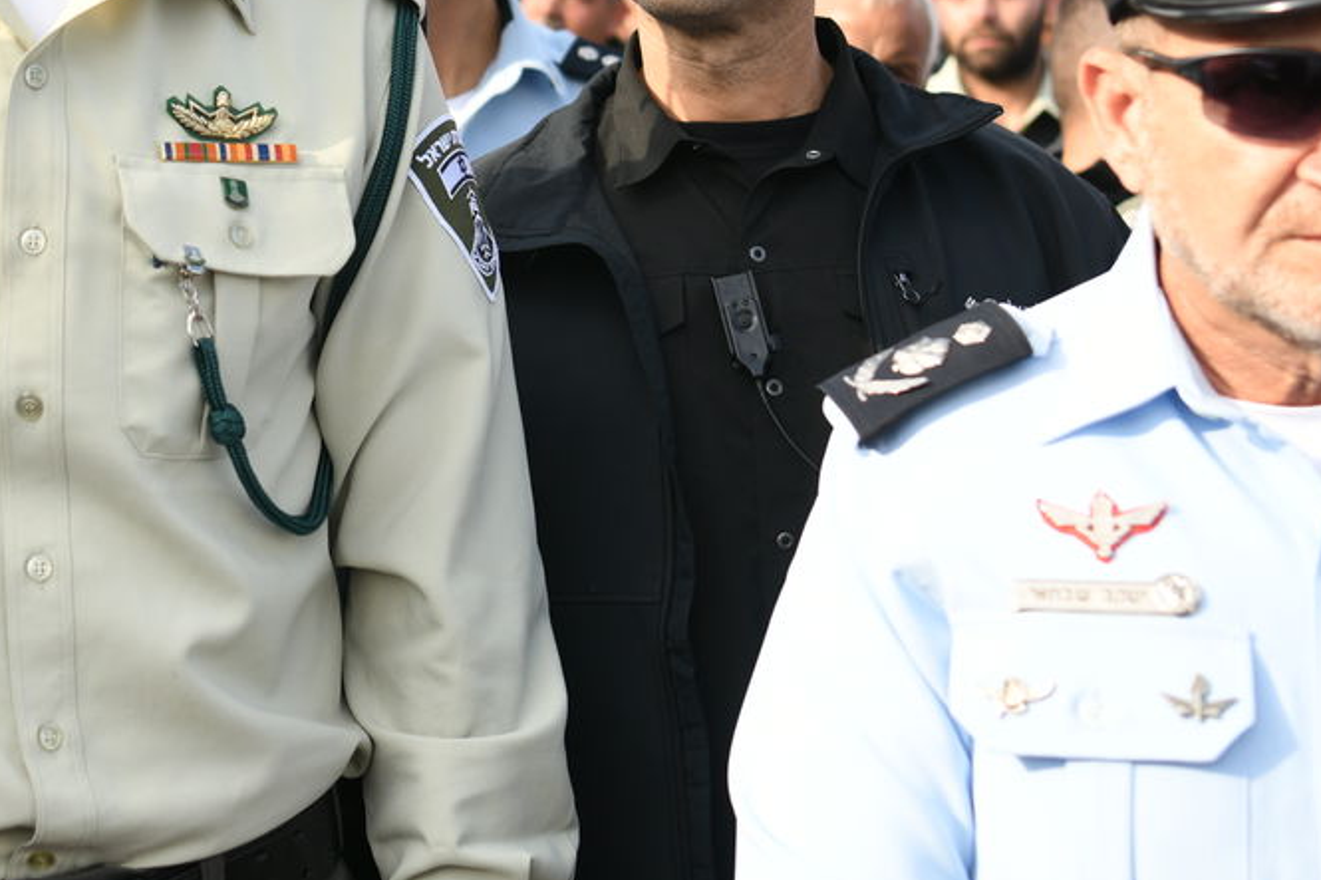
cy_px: 136
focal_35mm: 80
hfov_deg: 25.1
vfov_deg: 16.9
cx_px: 320
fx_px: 2935
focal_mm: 38
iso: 125
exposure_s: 1/500
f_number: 3.2
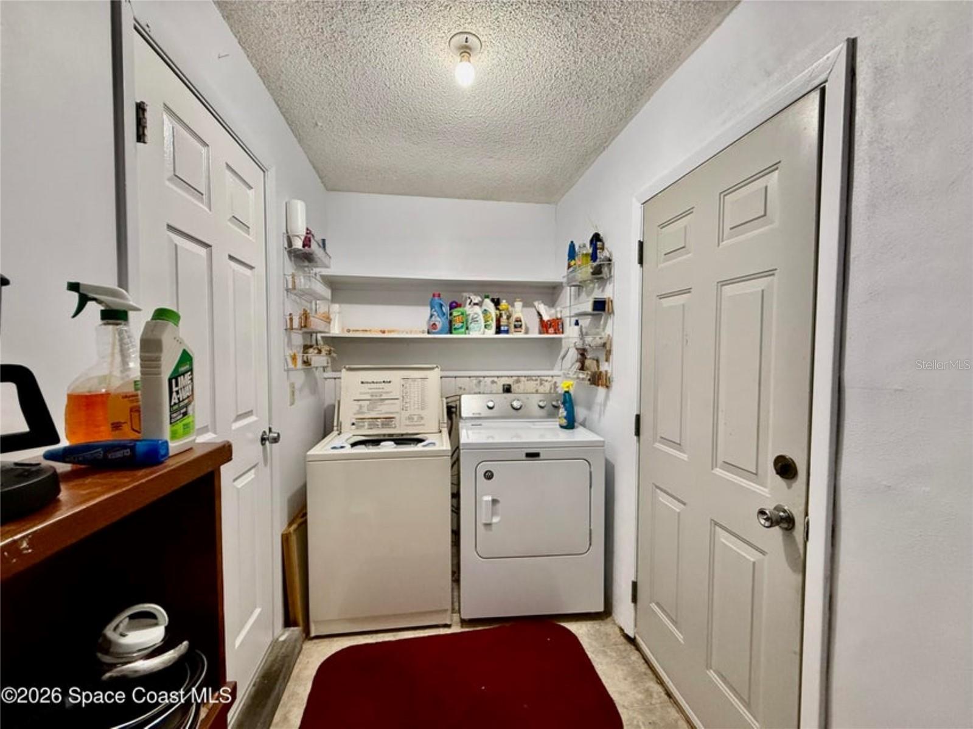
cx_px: 486
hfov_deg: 102.1
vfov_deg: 85.7
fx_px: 393
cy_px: 364
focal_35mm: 14
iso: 250
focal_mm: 2.22
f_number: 2.2
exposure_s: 1/120
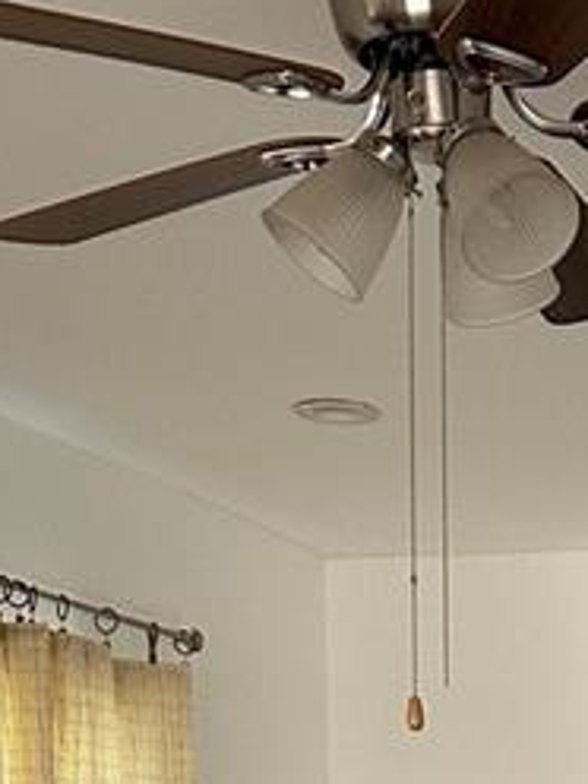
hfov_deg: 12.1
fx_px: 2627
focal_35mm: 116
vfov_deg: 15.3
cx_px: 901
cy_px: 1280
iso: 250
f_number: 1.78
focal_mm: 6.86
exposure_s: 1/107
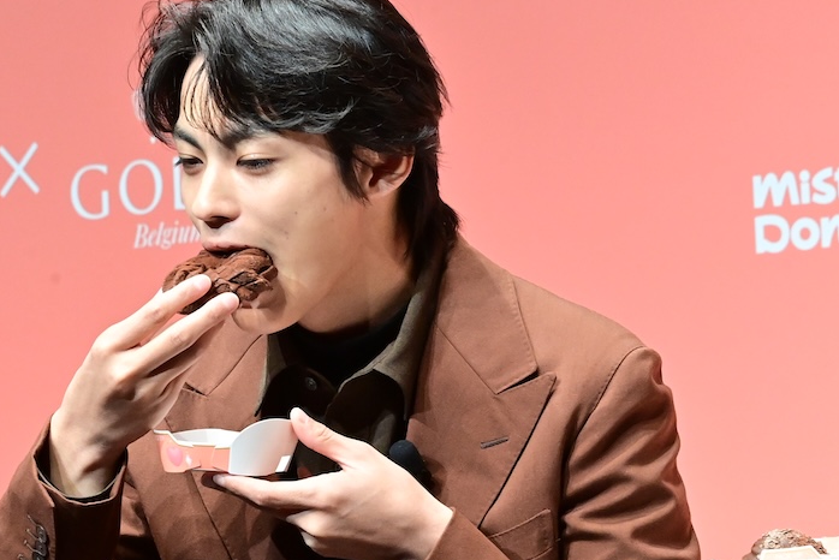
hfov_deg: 4.6
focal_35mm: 451
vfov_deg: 3.1
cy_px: 285
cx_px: 313
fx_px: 10515
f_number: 11
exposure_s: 1/160
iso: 6400
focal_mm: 210
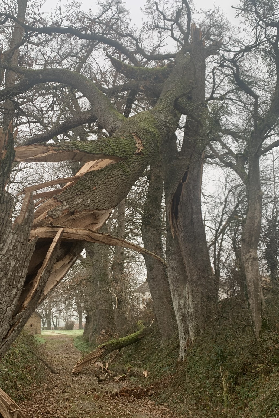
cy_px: 204
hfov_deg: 37.7
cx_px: 110
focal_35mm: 35
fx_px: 407
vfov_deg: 54.4
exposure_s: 1/122
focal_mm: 4.25
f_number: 1.8
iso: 25
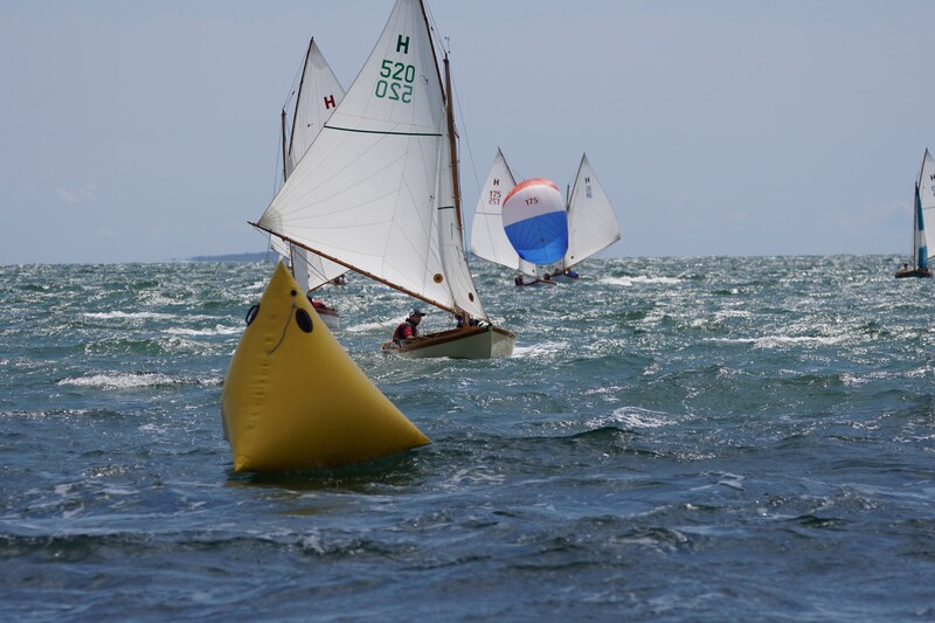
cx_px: 468
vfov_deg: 5.3
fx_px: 6699
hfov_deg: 8.0
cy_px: 312
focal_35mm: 258
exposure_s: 1/1250
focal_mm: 172
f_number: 5.6
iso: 100
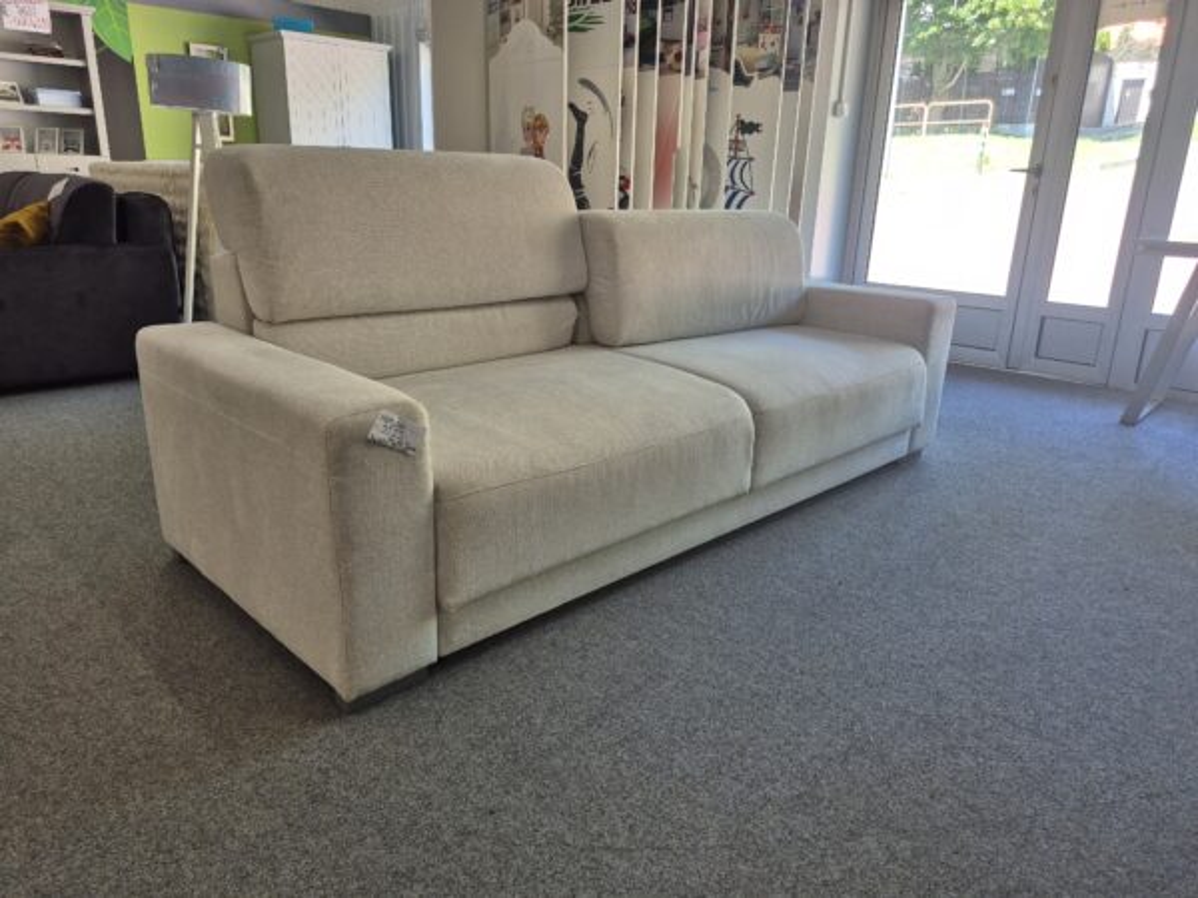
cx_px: 599
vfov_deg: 58.9
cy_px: 449
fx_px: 796
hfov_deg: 73.9
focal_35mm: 23
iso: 100
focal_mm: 5.4
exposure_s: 1/100
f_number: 1.8
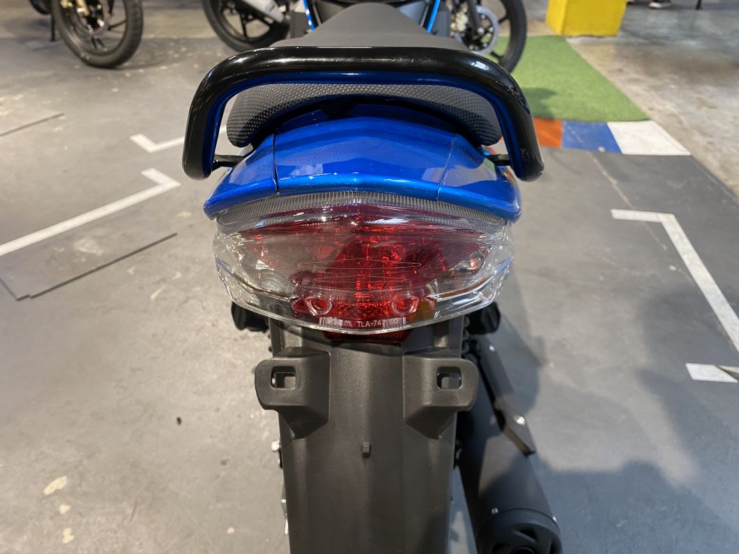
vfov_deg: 53.1
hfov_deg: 67.3
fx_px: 555
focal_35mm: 26
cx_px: 370
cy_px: 277
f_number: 1.8
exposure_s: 1/50
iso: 125
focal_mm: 4.25
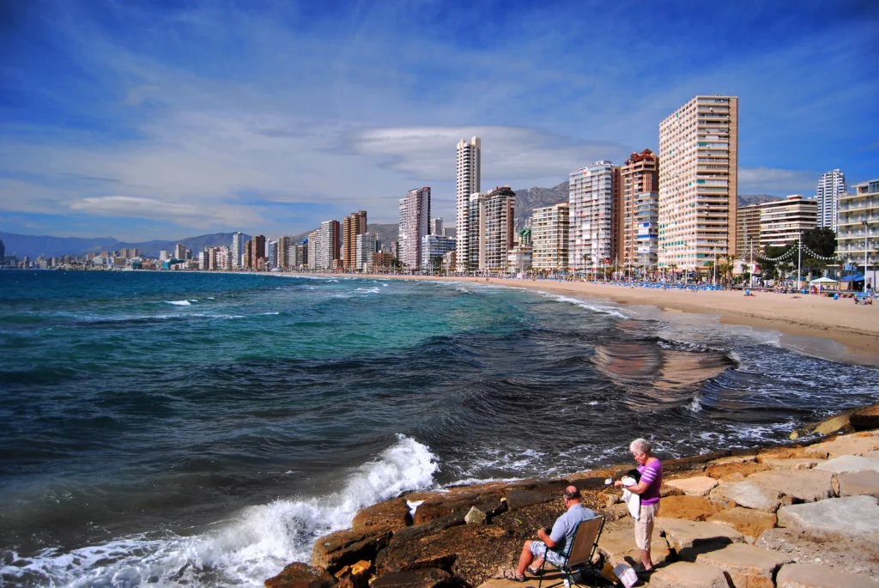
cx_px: 440
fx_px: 660
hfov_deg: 67.3
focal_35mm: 27
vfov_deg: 48.0
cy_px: 294
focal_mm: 18
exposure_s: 1/1250
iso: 400
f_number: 4
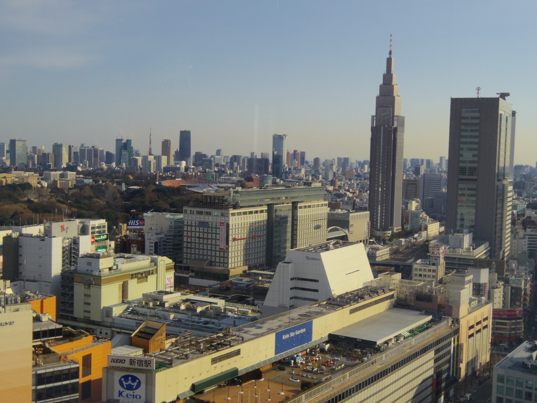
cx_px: 268
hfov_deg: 40.4
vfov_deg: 30.9
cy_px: 202
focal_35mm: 47
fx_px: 729
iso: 250
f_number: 3.2
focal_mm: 8.5
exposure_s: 1/400
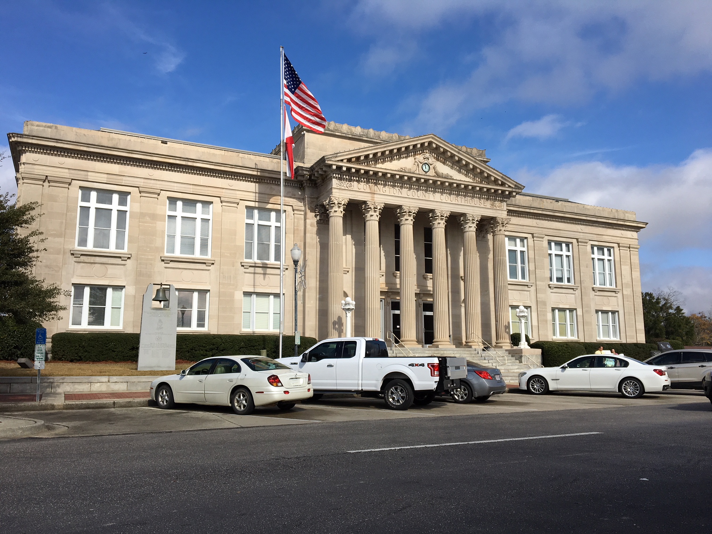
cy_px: 267
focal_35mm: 29
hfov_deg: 61.7
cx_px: 356
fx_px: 596
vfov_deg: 48.2
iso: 25
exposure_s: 1/2849
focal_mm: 4.15
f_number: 2.2
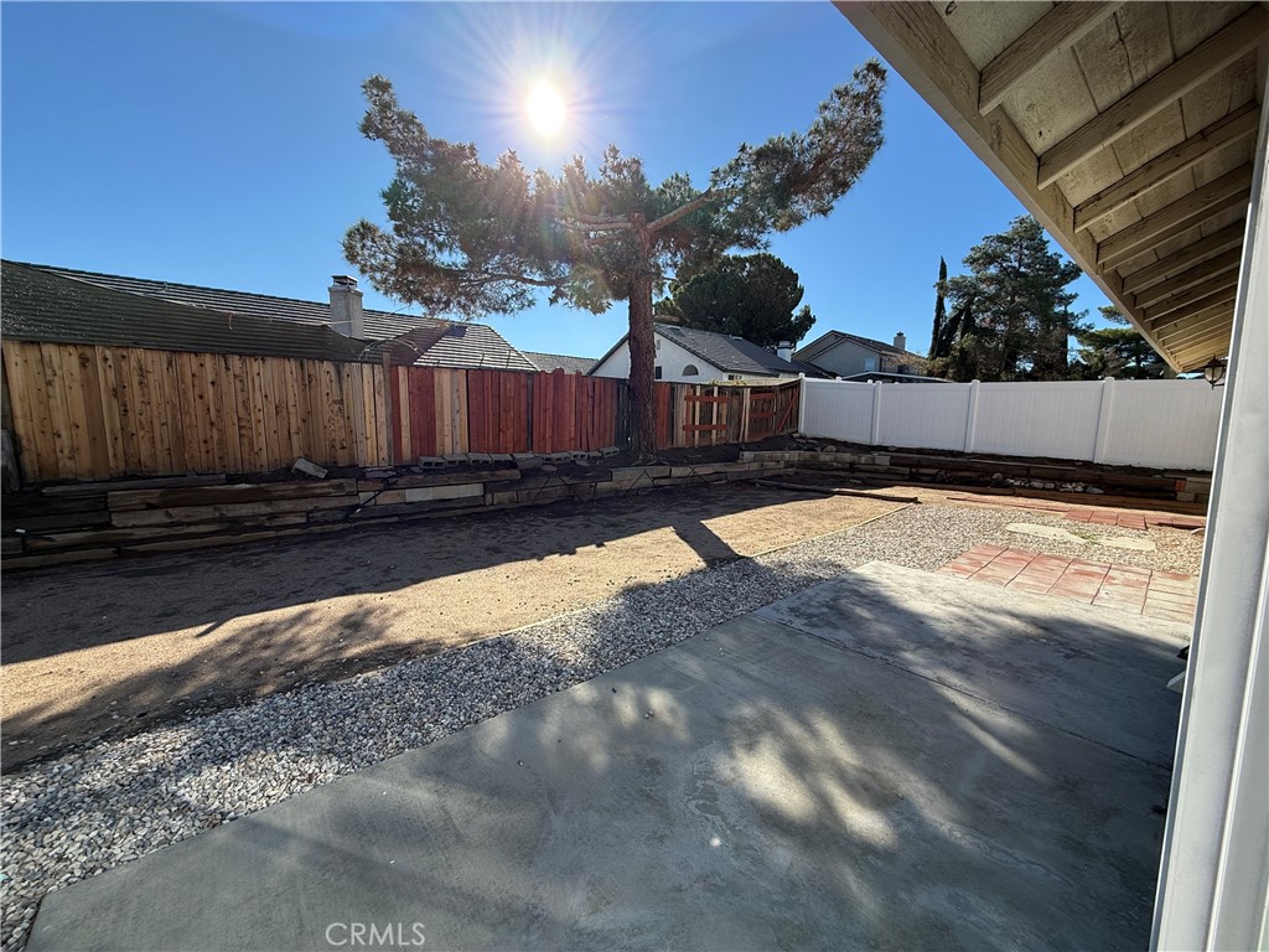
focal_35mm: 14
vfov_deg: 85.7
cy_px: 476
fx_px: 513
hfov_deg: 102.1
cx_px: 634
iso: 50
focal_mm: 2.22
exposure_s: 1/1189
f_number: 2.2
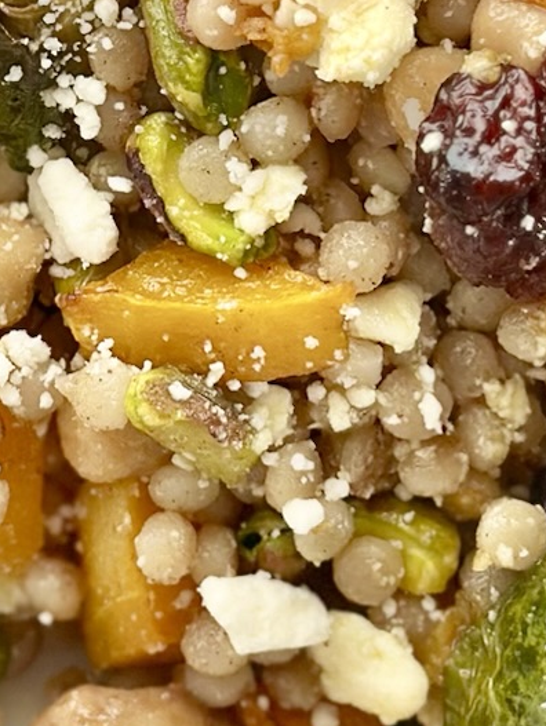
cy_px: -39
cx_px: 18
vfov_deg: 10.7
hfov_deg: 8.1
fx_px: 3823
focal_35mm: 182
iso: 125
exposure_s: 1/120
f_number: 1.78
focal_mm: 6.86
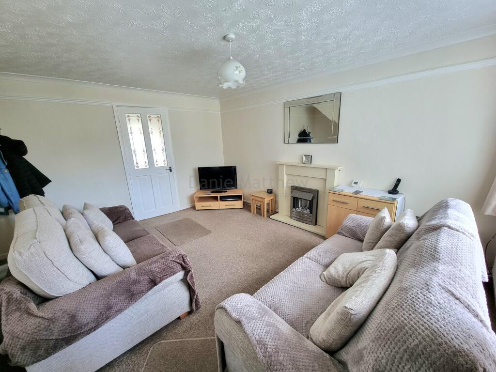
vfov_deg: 89.9
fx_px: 186
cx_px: 248
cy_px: 186
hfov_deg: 106.2
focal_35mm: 13
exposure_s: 1/50
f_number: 2.2
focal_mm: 2.2
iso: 125
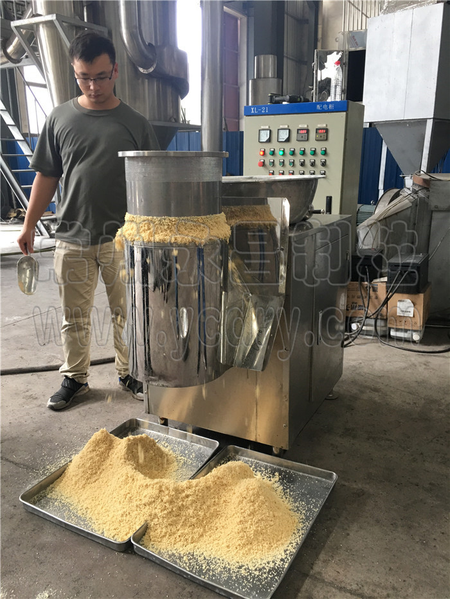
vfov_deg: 61.7
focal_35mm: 29
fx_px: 503
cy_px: 300
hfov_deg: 48.2
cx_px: 225
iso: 50
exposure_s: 1/33
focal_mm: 4.15
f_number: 2.2
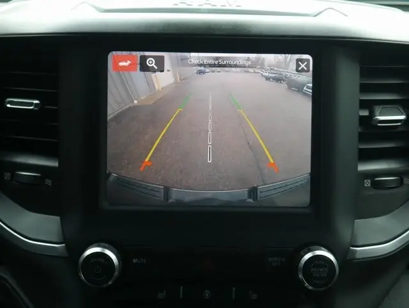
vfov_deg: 29.1
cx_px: 204
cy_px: 154
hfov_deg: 38.2
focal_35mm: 50
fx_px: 591
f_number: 5.3
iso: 200
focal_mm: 25
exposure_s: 1/15
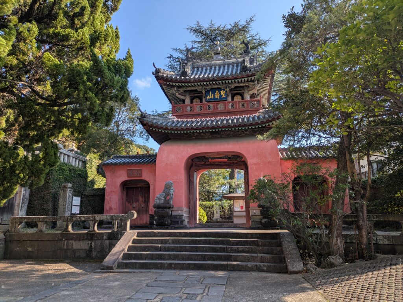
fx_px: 291
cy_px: 151
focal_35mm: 25
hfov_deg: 69.4
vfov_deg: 54.9
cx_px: 202
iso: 44
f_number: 1.89
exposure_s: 1/1015
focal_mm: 5.43
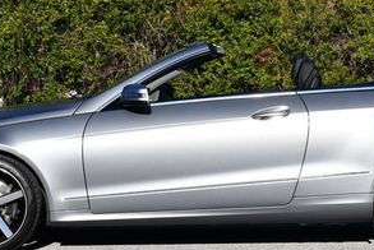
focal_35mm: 153
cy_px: 46
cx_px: 226
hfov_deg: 13.4
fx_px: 1591
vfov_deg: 9.0
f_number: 9
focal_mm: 35
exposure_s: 1/320
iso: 100
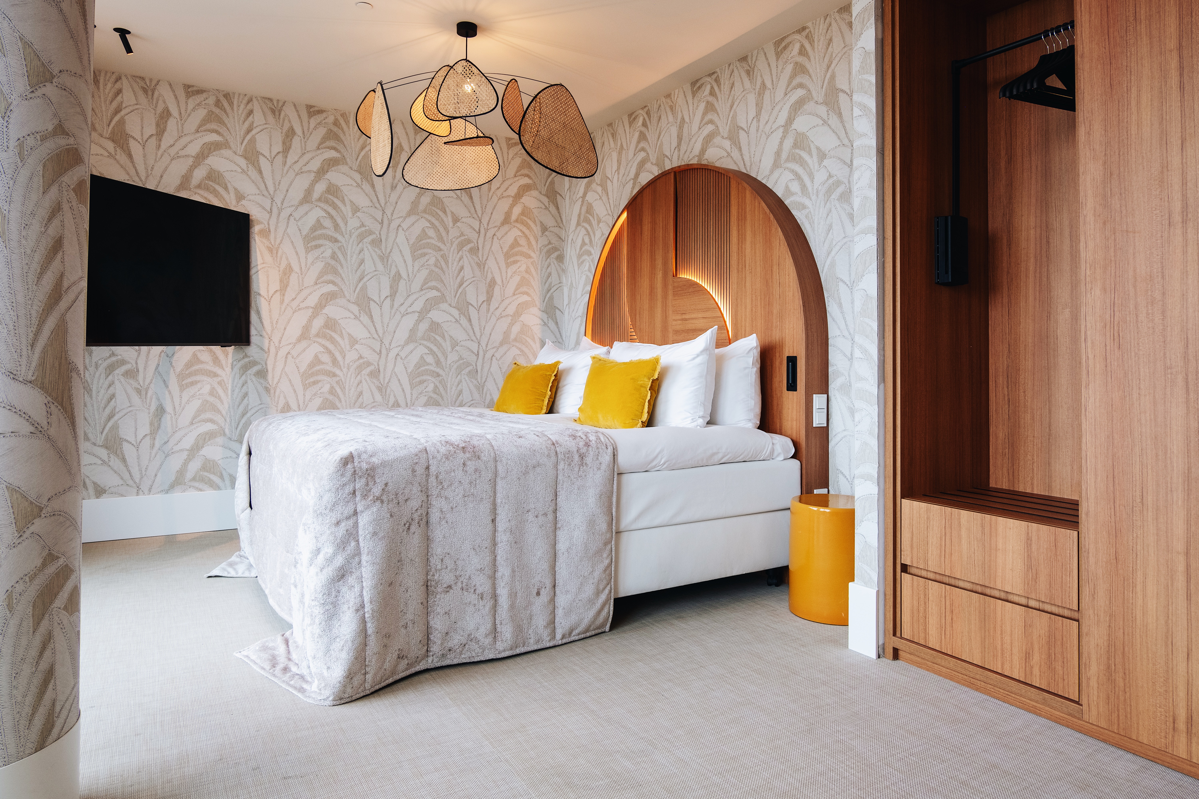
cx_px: 600
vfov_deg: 55.1
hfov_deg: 76.1
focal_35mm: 23
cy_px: 400
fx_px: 766
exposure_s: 1/8
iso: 320
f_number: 8
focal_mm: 15
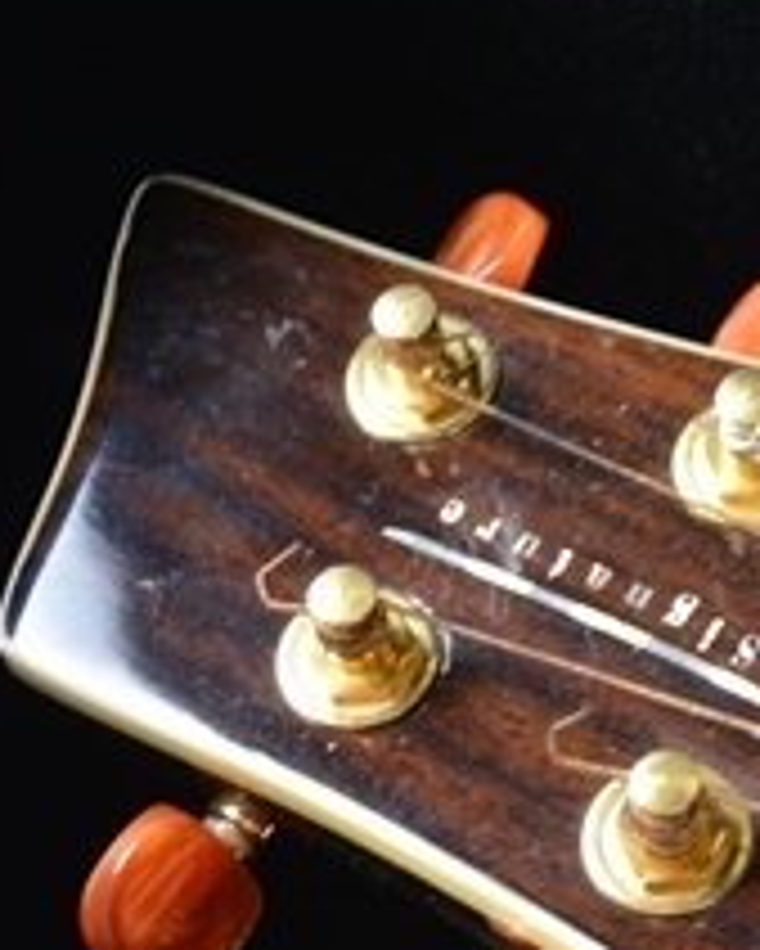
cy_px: 621
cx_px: 886
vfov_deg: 21.7
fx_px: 2472
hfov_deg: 16.8
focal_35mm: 88
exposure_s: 1/50
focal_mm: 22
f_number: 4
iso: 800
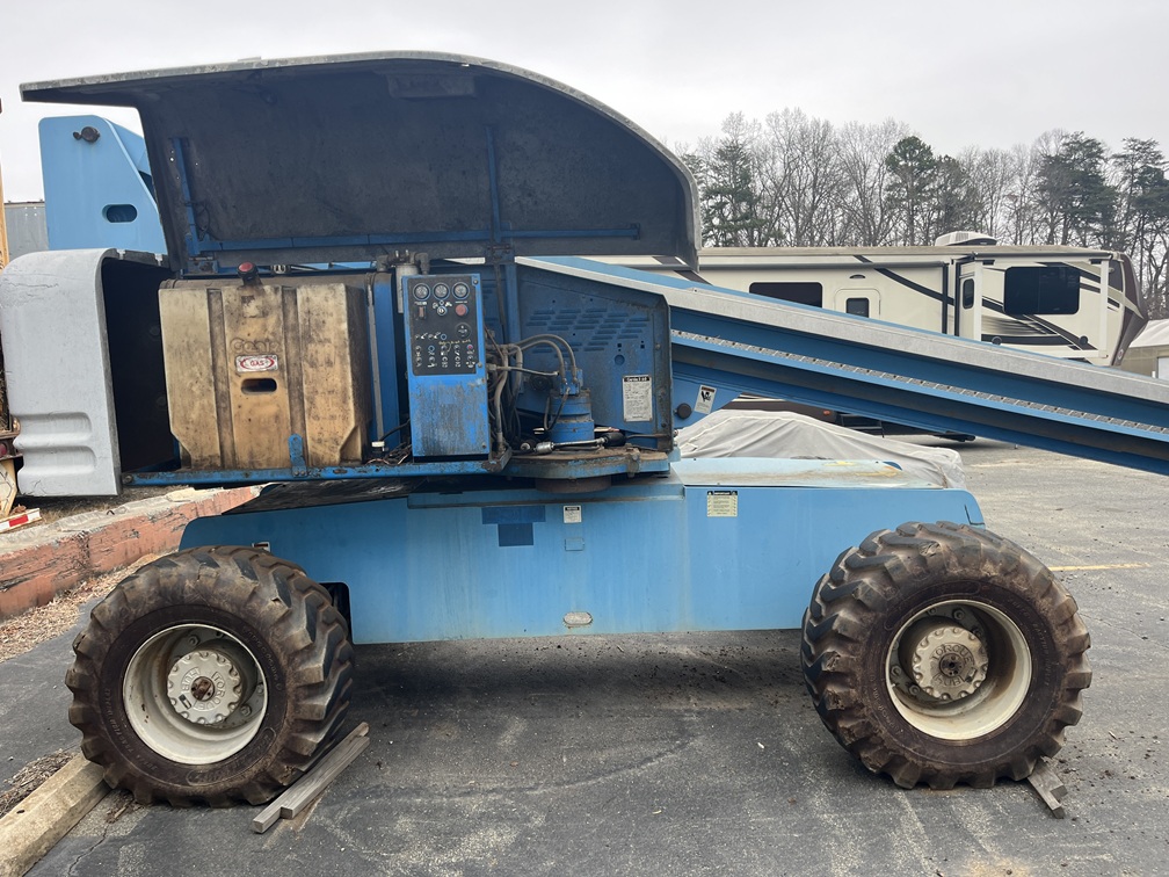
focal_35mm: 26
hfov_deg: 67.3
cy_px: 438
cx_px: 584
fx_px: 878
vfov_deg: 53.1
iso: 40
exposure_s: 1/122
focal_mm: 5.1
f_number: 1.6
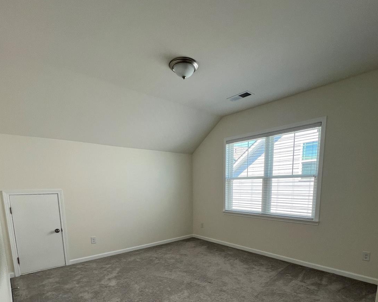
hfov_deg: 86.4
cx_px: 194
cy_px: 221
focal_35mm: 18
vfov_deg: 69.6
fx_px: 201
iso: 64
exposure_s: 1/99
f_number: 1.8
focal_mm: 1.57
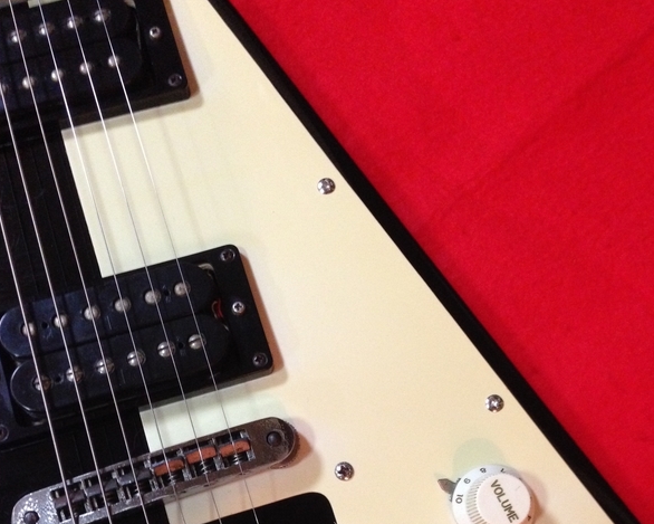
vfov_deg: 33.2
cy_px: 420
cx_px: 331
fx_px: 852
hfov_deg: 42.0
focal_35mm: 44
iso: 400
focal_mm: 4.12
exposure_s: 1/17
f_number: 2.4
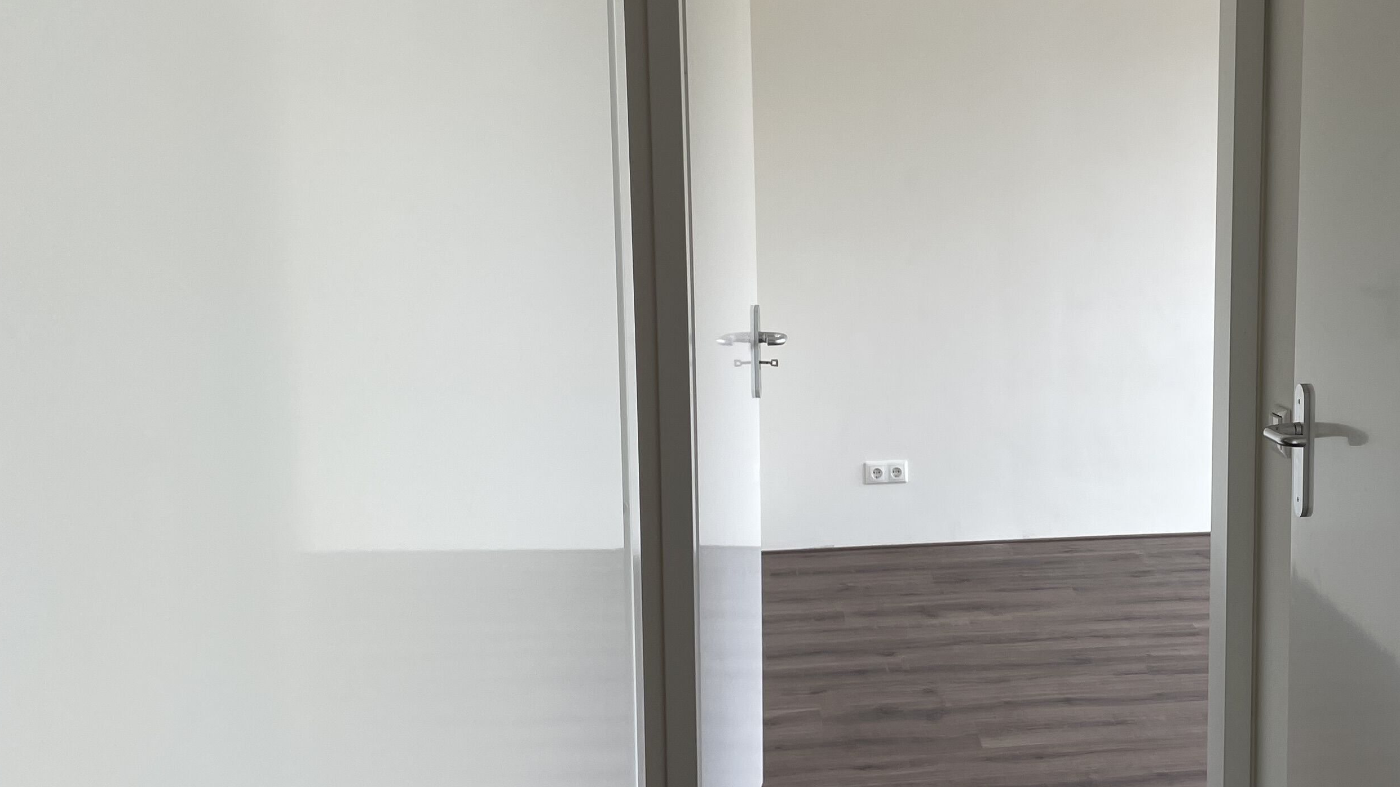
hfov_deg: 42.7
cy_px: 373
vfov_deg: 26.0
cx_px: 1103
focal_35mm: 46
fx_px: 1708
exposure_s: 1/172
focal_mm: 4.2
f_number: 1.6
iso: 32
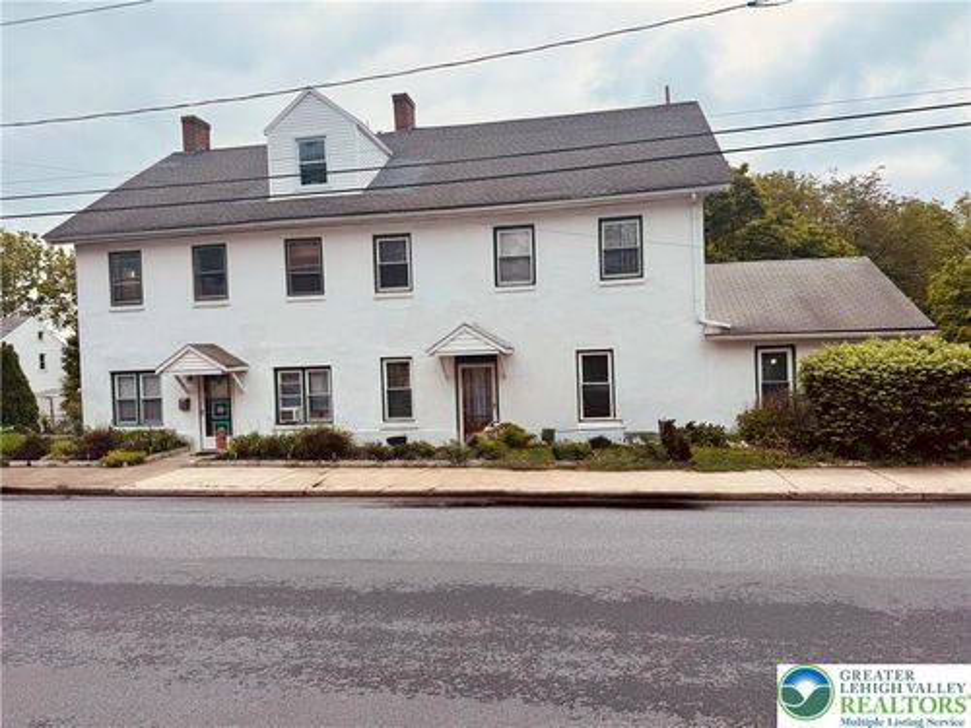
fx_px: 673
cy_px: 364
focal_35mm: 24
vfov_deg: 56.8
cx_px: 486
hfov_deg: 71.6
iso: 80
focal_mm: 6.76
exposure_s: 1/3096
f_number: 1.78
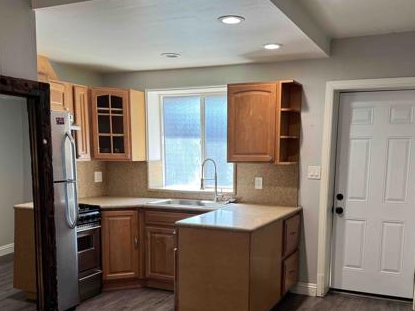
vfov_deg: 38.0
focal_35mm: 37
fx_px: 443
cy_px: 220
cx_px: 229
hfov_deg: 50.1
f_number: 1.78
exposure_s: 1/60
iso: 125
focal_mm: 6.76
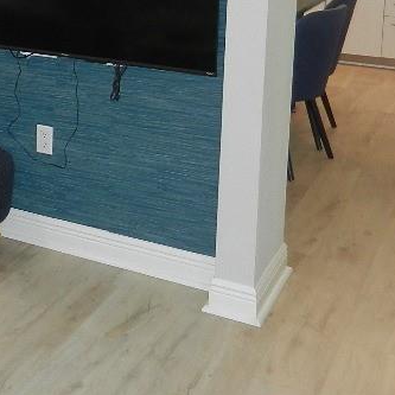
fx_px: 878
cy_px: -19
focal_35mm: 68
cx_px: -81
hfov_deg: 23.2
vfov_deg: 24.0
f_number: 3.5
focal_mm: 4.5
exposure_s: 1/30
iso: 220
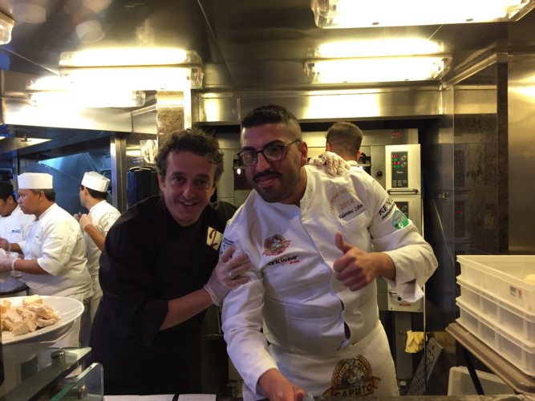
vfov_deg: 48.2
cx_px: 268
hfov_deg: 61.7
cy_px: 200
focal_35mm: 29
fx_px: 448
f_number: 2.2
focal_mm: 4.15
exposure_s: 1/30
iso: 50
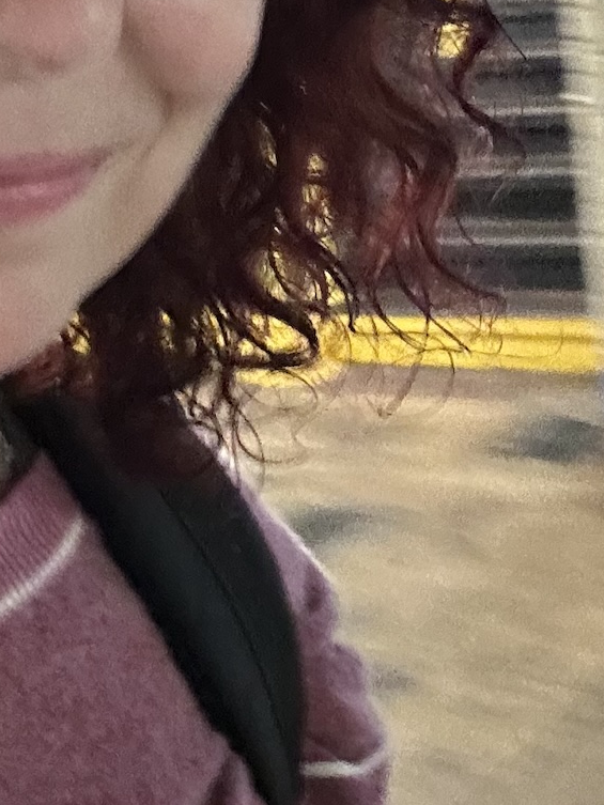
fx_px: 1977
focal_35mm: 85
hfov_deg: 17.3
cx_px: 219
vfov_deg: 22.5
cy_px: 91
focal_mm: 2.69
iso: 640
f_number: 1.9
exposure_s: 1/17
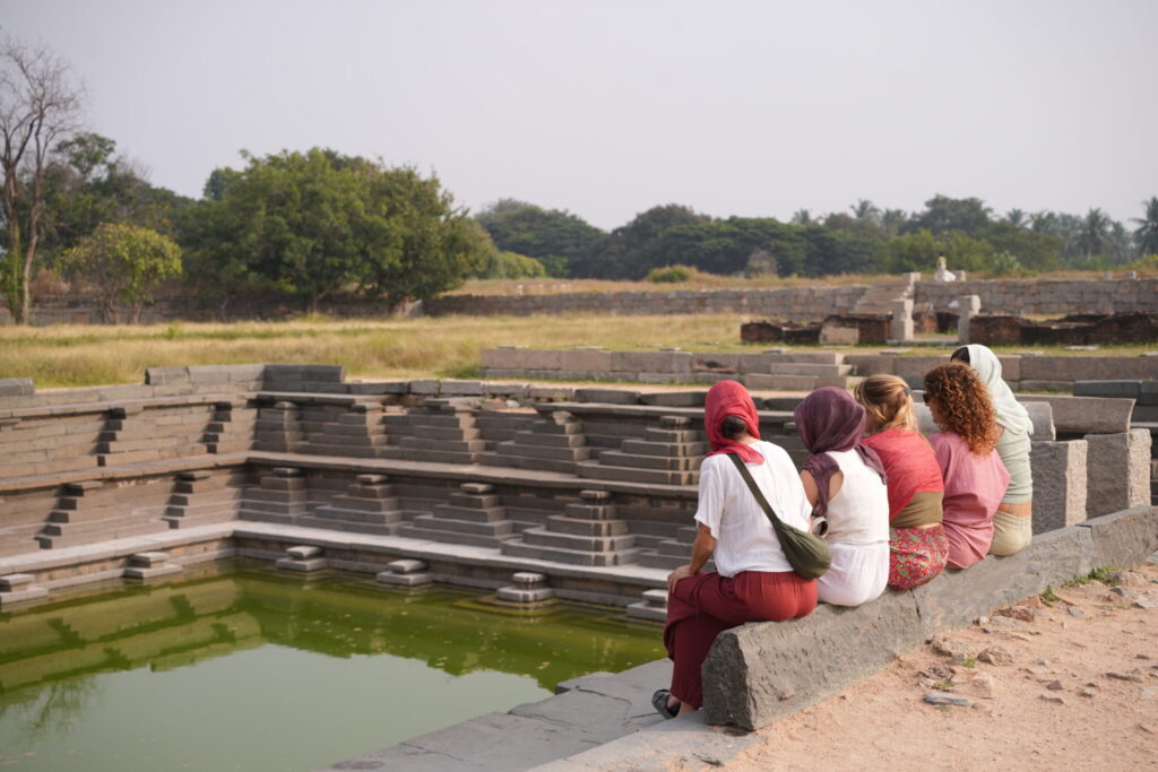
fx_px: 1608
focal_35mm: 50
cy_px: 386
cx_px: 579
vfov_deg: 27.0
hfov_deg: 39.6
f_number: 3.5
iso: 250
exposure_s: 1/2000
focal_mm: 50
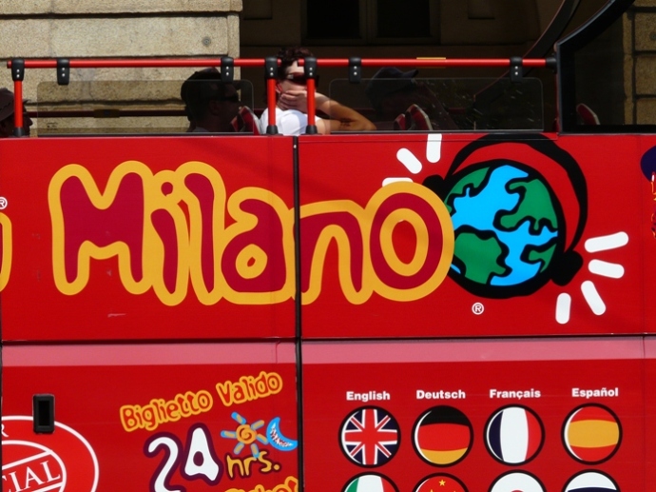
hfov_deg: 9.8
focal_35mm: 202
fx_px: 3827
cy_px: 246
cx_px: 328
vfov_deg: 7.3
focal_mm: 33.2
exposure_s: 1/400
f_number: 6.3
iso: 100
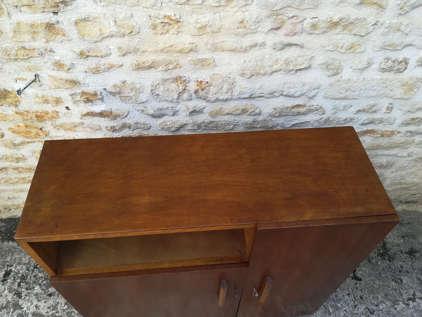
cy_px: 158
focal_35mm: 26
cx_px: 211
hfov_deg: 67.3
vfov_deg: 53.1
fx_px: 317
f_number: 2.2
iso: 50
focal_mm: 3.83
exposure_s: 1/145
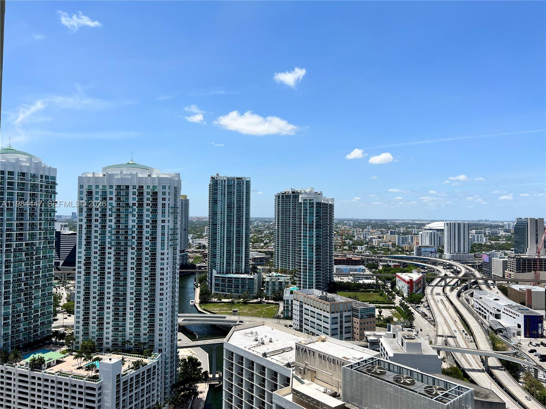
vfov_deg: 53.1
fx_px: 410
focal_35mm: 26
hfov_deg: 67.3
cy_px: 204
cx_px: 273
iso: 50
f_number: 1.5
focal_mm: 5.7
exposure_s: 1/6579
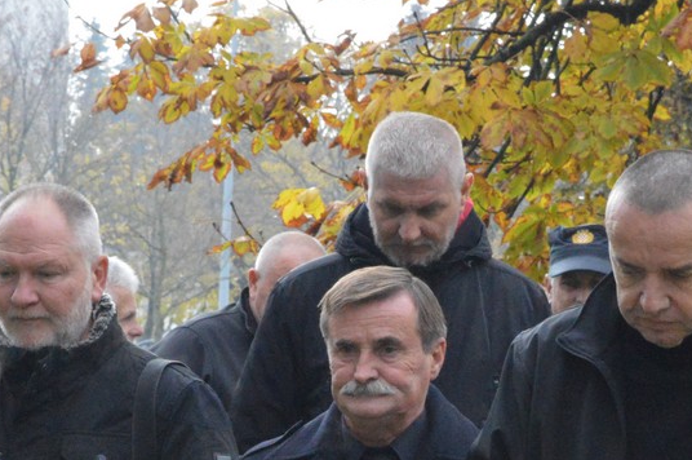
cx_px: 394
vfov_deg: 7.1
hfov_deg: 10.8
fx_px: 3667
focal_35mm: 191
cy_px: 519
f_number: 13
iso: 3200
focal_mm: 42
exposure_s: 1/640
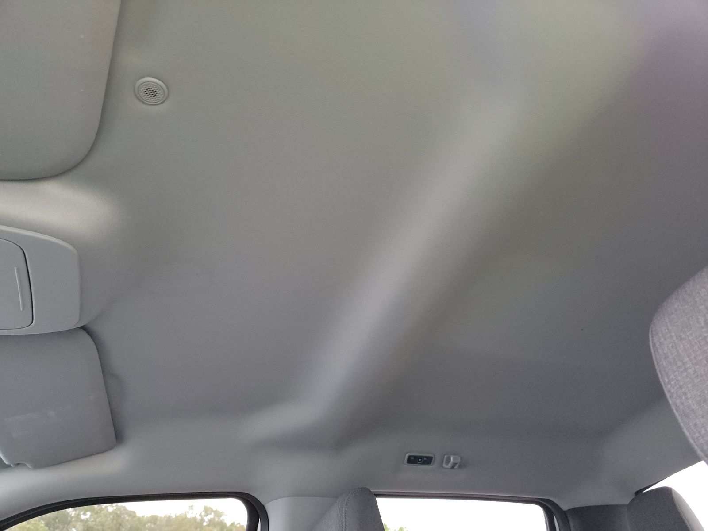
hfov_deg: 71.6
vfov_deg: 56.8
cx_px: 354
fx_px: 491
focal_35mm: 24
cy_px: 266
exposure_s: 1/59
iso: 1171
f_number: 1.8
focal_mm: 6.7
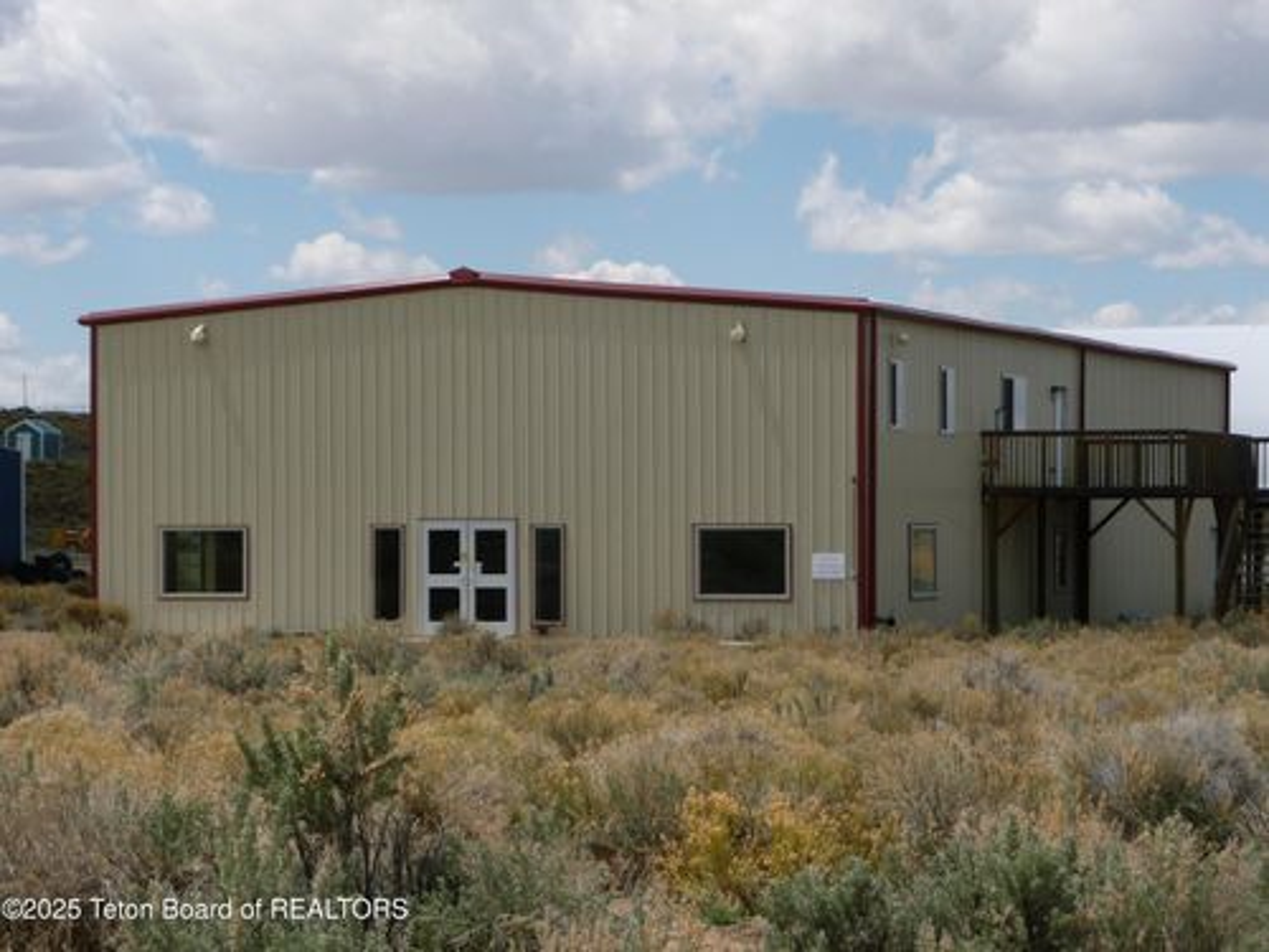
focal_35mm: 119
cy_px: 476
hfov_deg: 16.6
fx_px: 4362
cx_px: 634
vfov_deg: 12.5
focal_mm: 20.3
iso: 100
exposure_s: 1/1000
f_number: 4.7
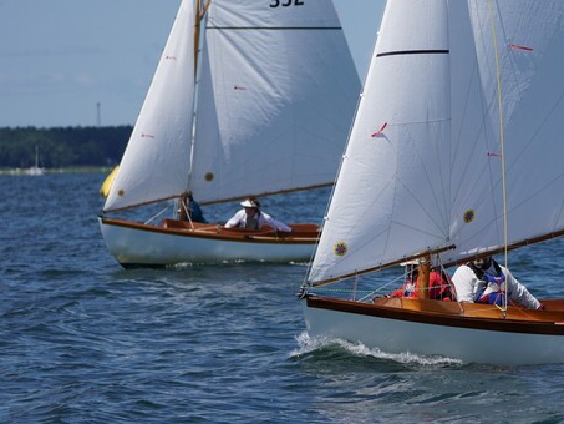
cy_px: 158
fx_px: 6226
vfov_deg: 3.9
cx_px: 493
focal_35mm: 382
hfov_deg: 5.2
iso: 125
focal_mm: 150
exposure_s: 1/1600
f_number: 5
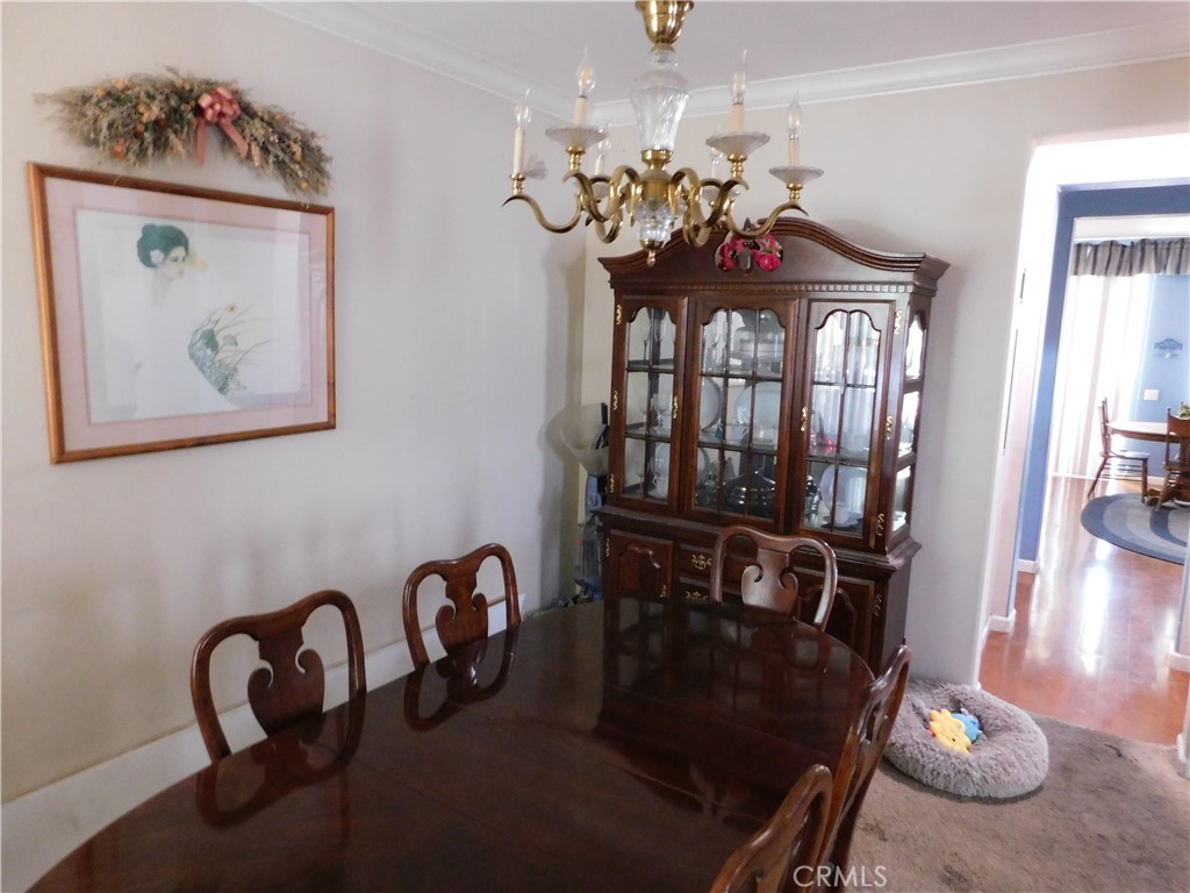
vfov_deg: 58.9
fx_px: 791
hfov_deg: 73.9
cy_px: 446
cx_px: 595
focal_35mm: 23
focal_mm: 4
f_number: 3
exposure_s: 1/8
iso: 560
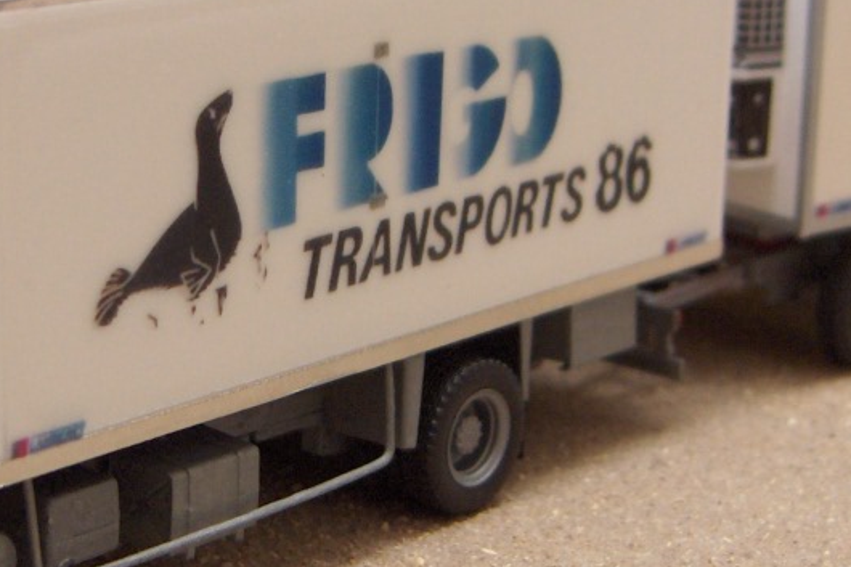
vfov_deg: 14.0
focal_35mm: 98
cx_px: 350
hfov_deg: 20.8
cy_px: 315
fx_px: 2316
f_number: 2.8
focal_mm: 8
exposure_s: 1/298
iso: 100
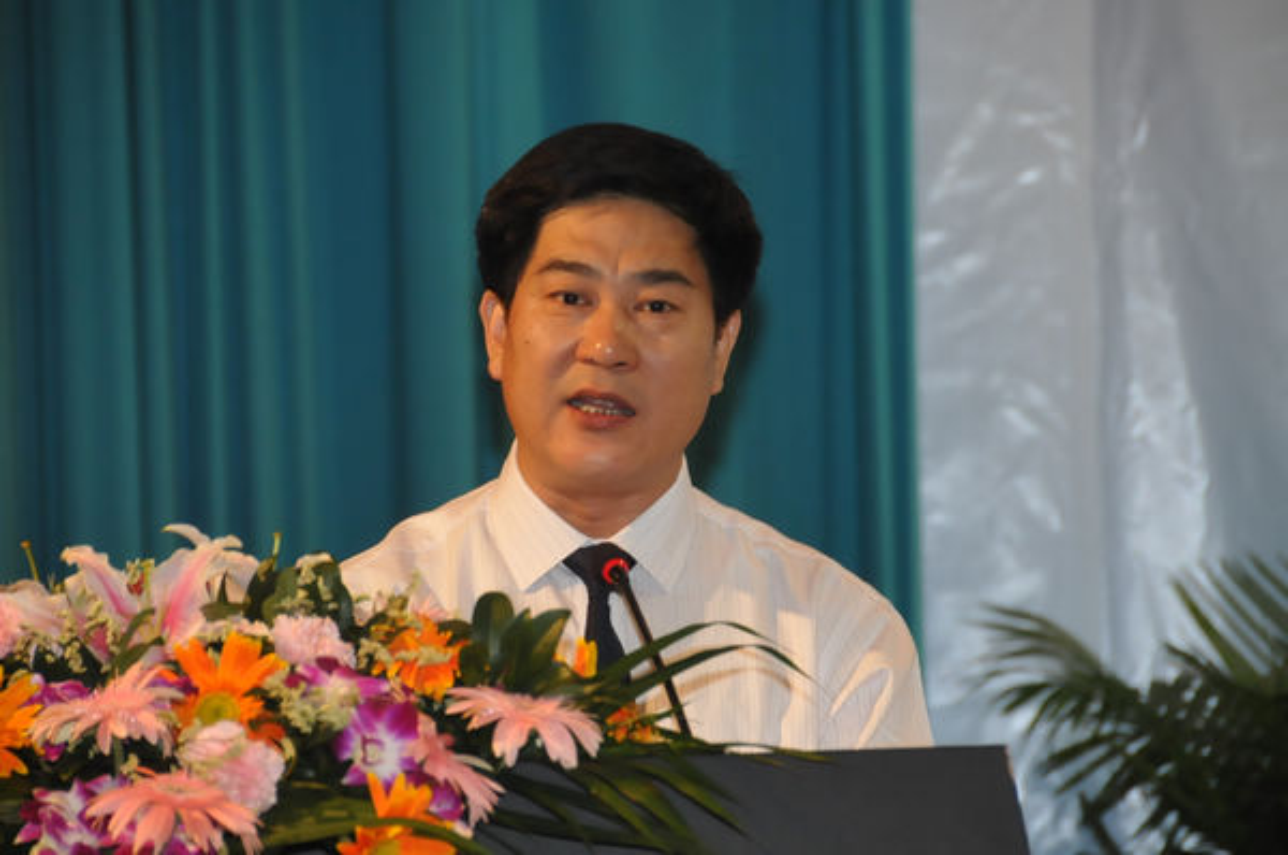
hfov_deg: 8.1
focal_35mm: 255
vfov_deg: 5.4
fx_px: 9109
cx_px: 644
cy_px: 428
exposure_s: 1/60
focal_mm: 170
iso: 1250
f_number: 5.6
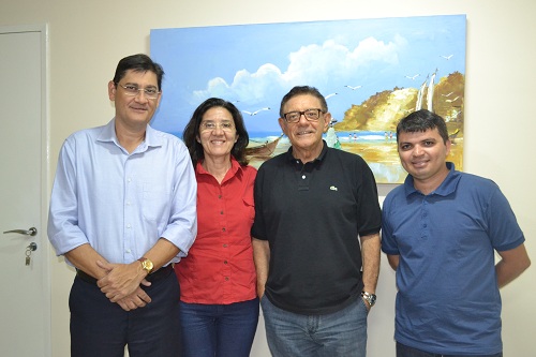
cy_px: 178
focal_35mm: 36
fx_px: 536
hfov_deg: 53.1
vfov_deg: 36.8
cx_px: 268
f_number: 4
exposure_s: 1/60
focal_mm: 24
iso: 2200
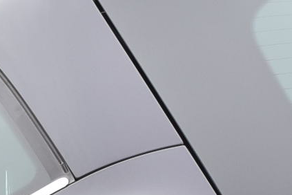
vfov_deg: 4.8
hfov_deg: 7.5
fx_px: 2238
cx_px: 229
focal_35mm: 276
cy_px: 581
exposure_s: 1/100
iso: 400
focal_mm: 26
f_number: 9
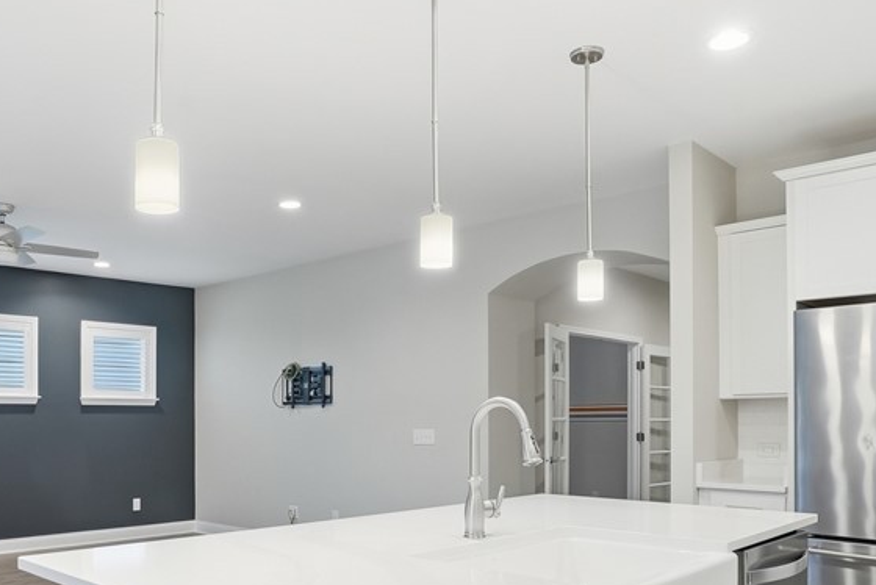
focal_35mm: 31
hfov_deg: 59.4
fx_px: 755
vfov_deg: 41.4
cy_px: 422
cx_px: 325
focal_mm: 16
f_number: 8
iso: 320
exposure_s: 1/60
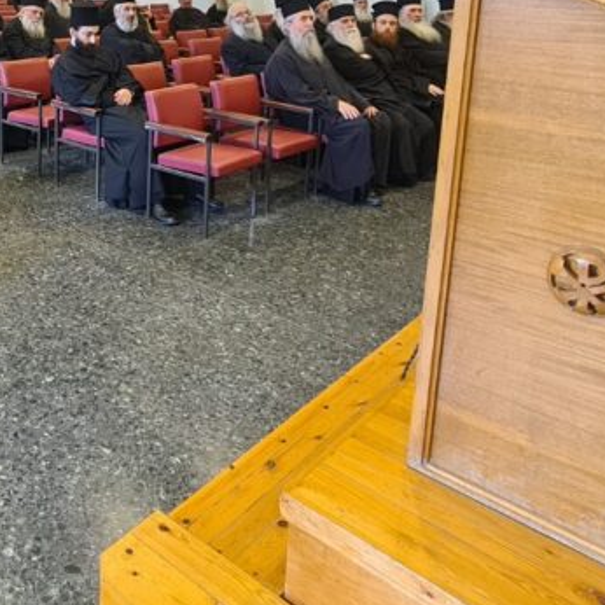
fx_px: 672
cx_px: 94
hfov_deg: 45.2
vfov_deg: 43.8
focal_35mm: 34
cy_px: 51
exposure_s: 1/50
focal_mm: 2.22
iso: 250
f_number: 2.2
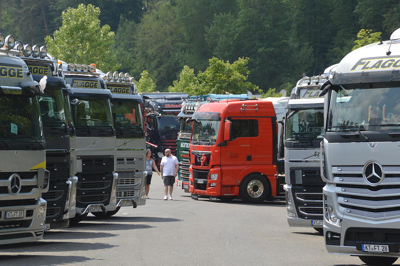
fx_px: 1665
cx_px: 200
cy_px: 133
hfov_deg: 13.7
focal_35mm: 150
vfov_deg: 9.1
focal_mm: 100
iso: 800
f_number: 9
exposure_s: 1/1250
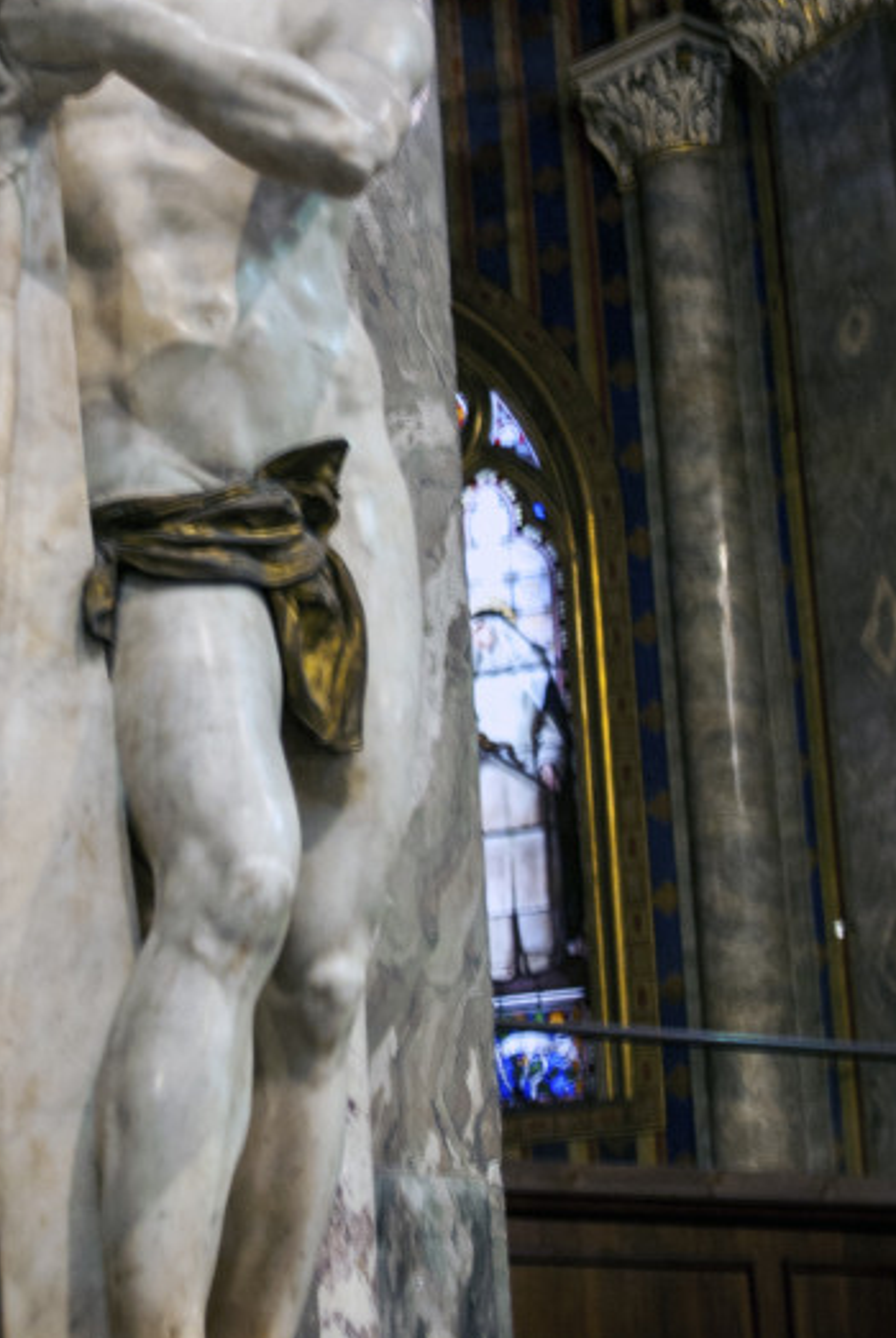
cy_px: 453
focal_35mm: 91
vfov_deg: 22.3
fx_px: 3387
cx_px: 119
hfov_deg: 14.9
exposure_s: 1/4
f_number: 3.5
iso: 100
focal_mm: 31
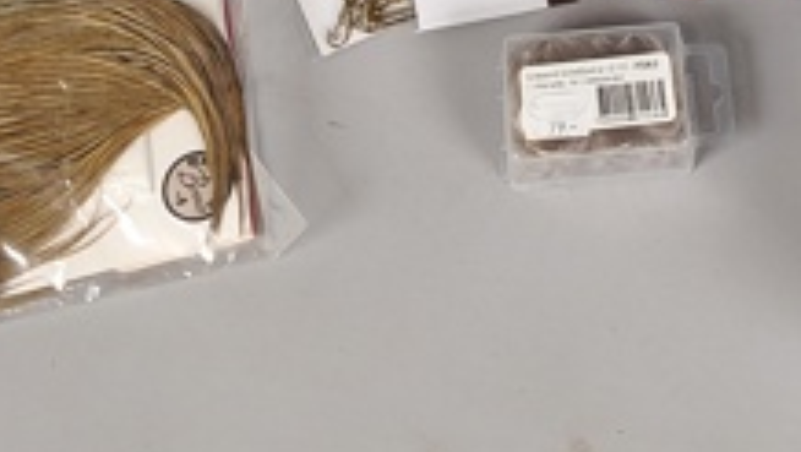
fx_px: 2040
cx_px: 661
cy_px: -364
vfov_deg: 11.7
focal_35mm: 96
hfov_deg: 21.9
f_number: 1.8
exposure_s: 1/100
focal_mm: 5.56
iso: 270
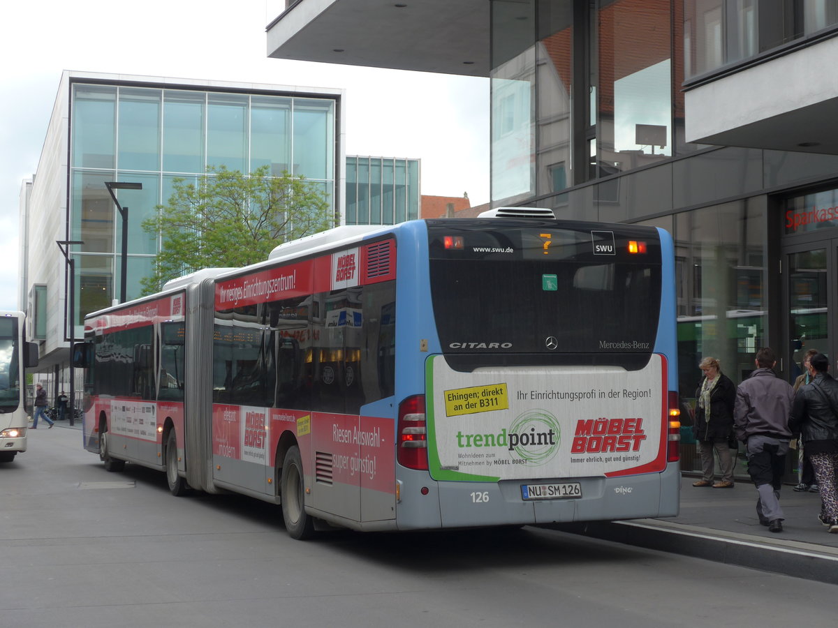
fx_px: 1501
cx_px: 419
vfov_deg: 23.7
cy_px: 314
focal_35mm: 62
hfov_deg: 31.2
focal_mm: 12.7
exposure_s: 1/160
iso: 80
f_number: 3.7
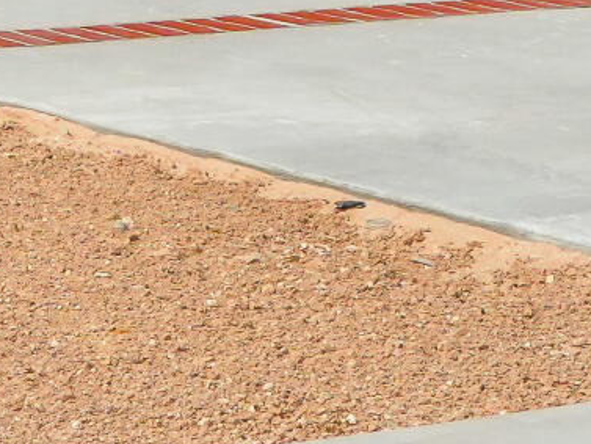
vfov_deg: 6.5
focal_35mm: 222
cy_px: -356
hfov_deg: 8.3
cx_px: -729
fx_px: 3791
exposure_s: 1/800
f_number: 10
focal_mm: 29
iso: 1250
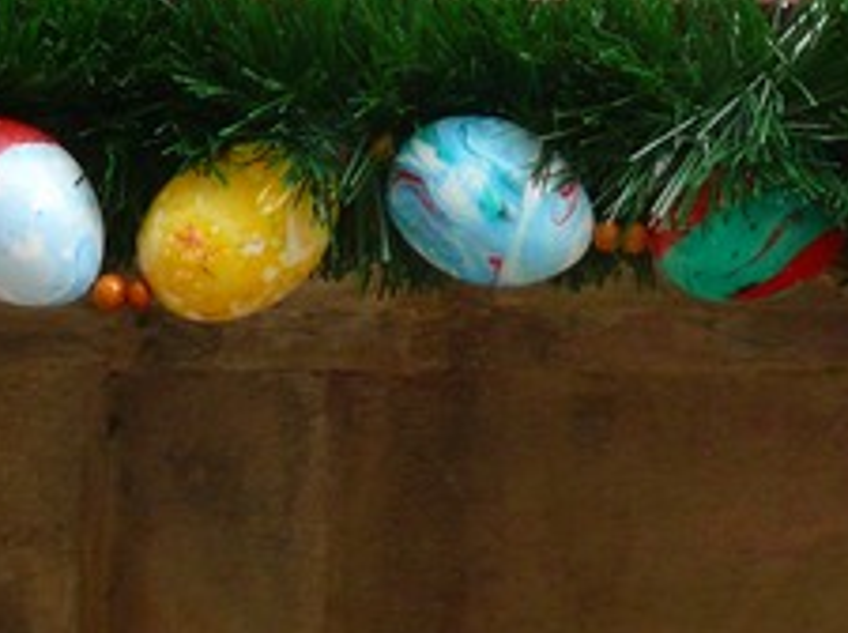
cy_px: -354
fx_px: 5797
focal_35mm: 237
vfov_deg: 6.2
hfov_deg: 8.2
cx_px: 1270
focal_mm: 15
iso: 200
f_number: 3.2
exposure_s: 1/25
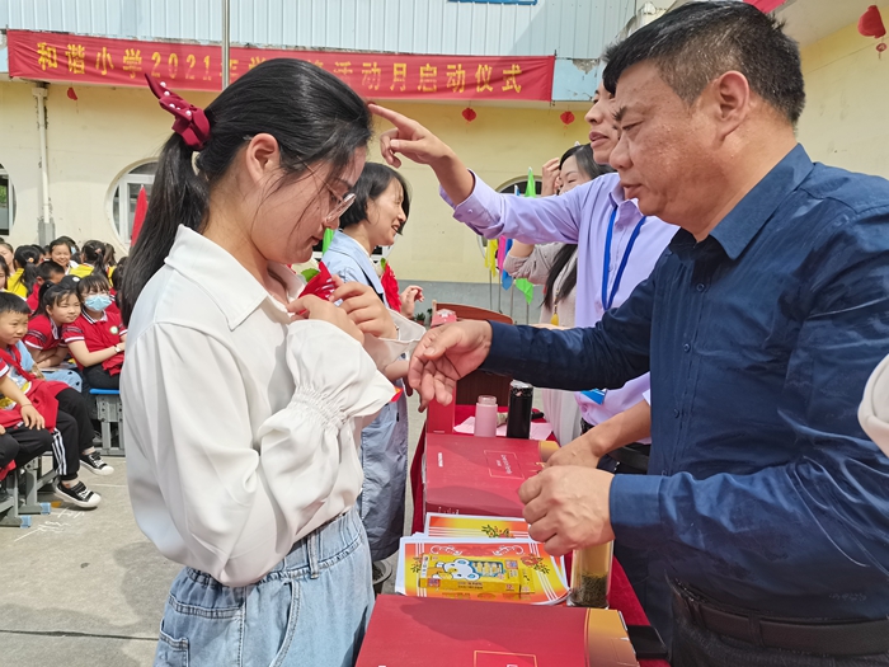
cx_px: 444
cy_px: 334
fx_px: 668
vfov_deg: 53.1
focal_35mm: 26
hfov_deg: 67.3
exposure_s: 1/578
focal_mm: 5.58
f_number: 1.8
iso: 50
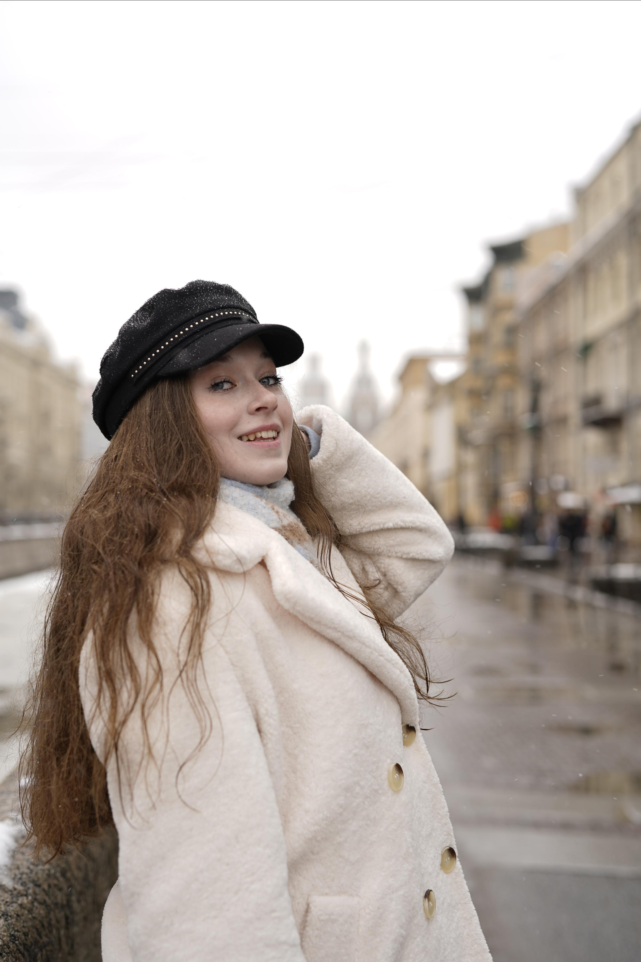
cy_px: 481
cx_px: 320
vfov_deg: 39.6
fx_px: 1335
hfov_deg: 27.0
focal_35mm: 50
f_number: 2.8
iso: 50
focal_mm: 50
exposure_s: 1/250
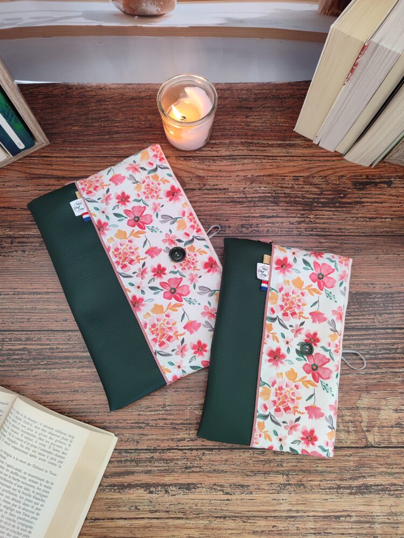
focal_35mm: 25
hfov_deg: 54.9
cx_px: 202
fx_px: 389
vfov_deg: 69.4
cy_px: 269
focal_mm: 5.95
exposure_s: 1/50
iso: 368
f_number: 1.89
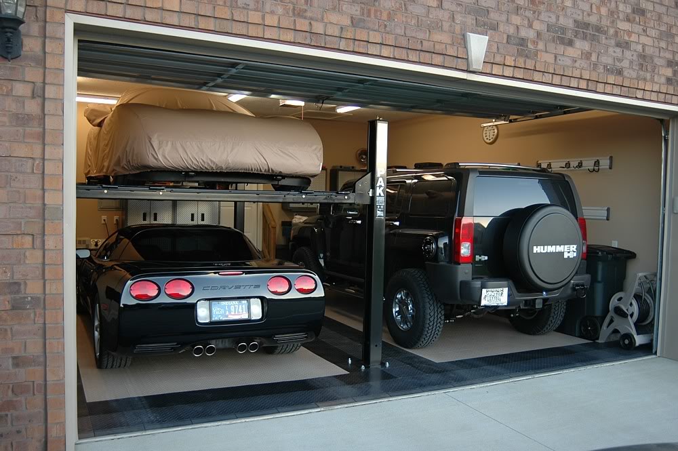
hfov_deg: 59.5
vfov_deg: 41.6
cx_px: 339
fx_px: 593
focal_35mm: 32
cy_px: 226
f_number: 3.8
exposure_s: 1/50
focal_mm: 21
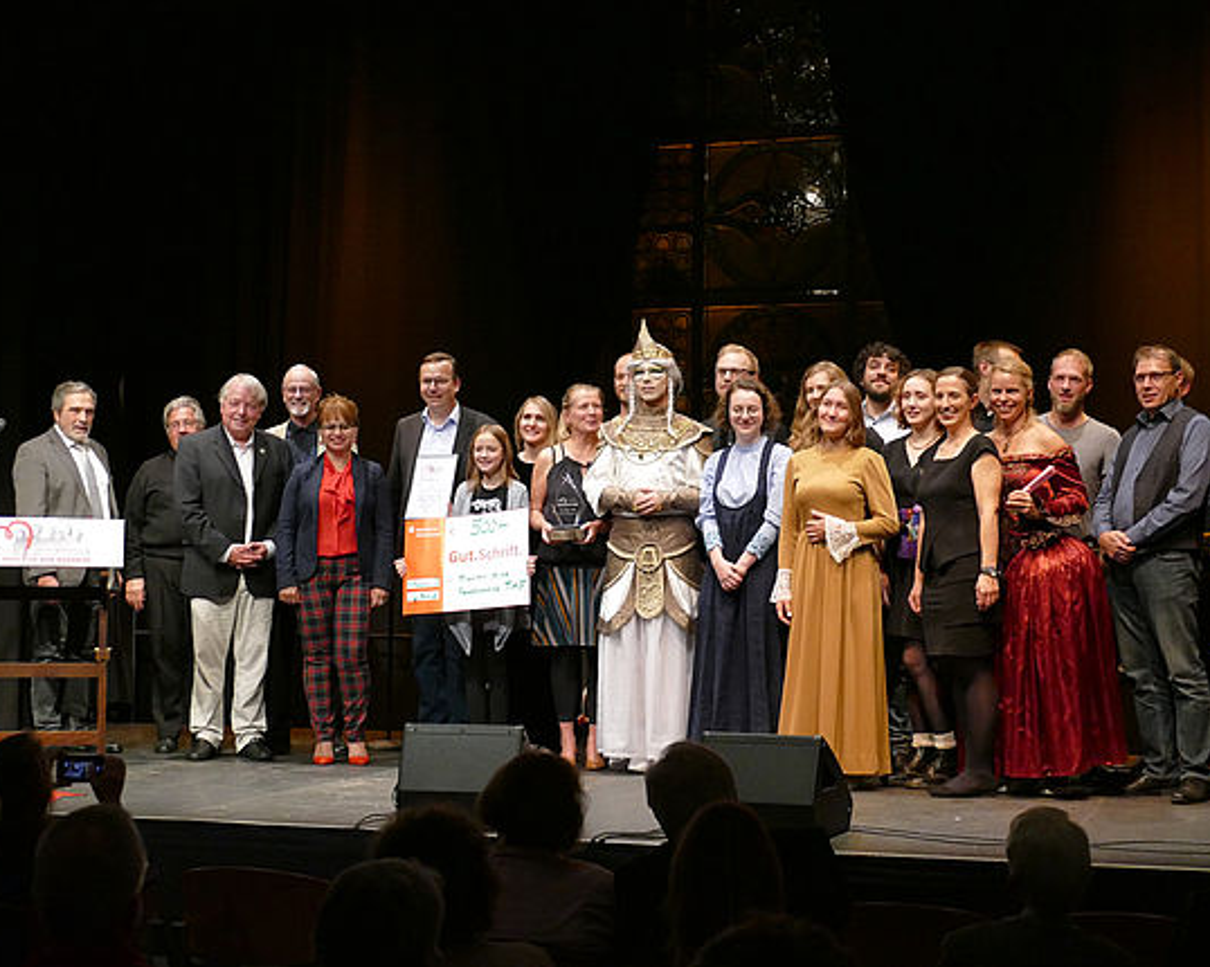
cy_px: 481
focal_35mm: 59
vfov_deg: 25.8
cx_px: 643
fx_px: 2112
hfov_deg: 32.0
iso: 1250
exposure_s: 1/125
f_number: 3.4
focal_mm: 19.11
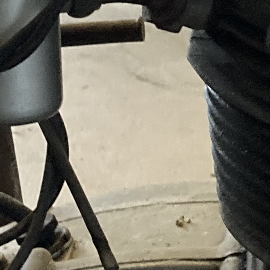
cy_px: -91
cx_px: 310
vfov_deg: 10.8
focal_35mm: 158
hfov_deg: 10.9
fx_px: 1394
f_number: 1.8
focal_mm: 3.99
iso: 640
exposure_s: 1/25
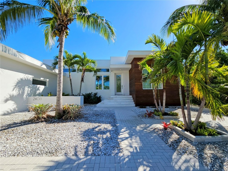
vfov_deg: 89.9
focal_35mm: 13
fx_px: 86
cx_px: 114
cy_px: 86
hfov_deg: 106.2
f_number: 2.2
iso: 50
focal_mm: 2.2
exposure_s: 1/1597
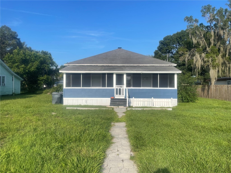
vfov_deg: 53.1
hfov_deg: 67.3
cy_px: 86
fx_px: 174
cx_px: 116
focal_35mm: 26
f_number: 1.6
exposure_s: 1/2618
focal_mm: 4.2
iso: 32
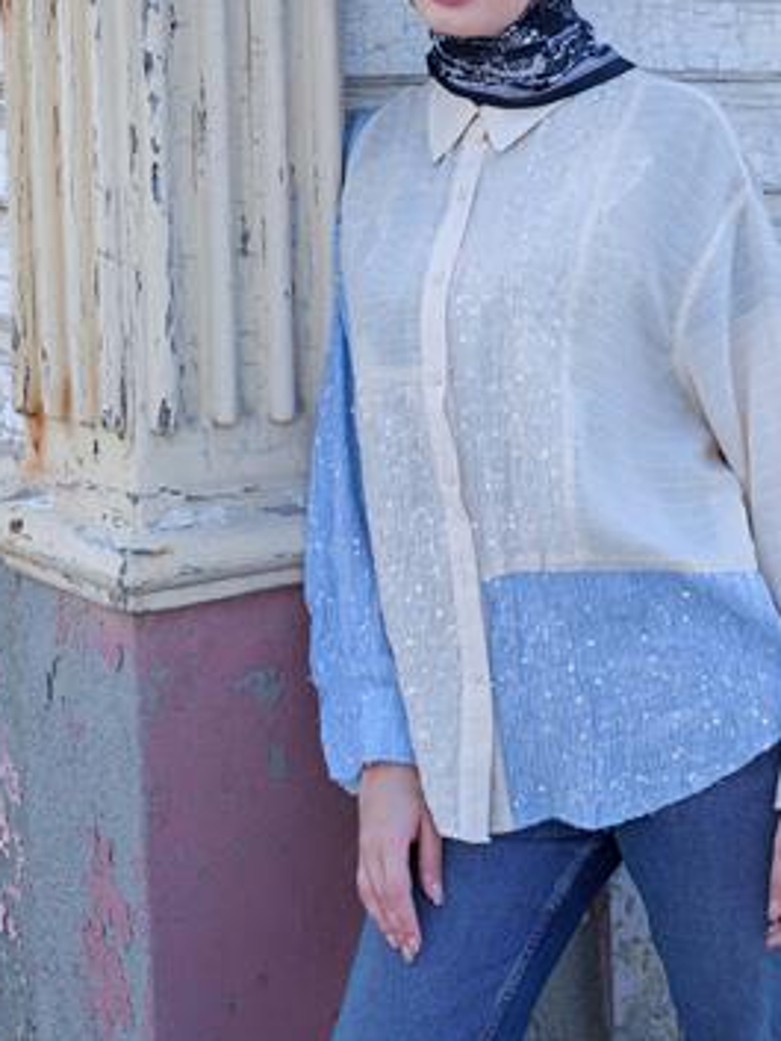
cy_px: 349
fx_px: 2405
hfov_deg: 18.4
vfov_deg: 24.3
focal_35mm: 80
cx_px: 504
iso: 320
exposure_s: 1/210
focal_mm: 66.4
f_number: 7.1
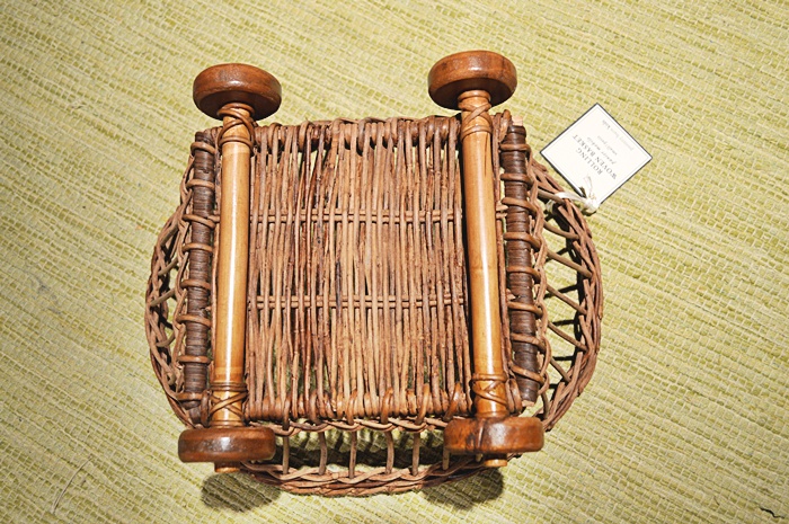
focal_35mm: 39
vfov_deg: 34.1
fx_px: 854
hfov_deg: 49.6
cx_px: 394
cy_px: 262
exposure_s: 1/25
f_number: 4.2
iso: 400
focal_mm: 26
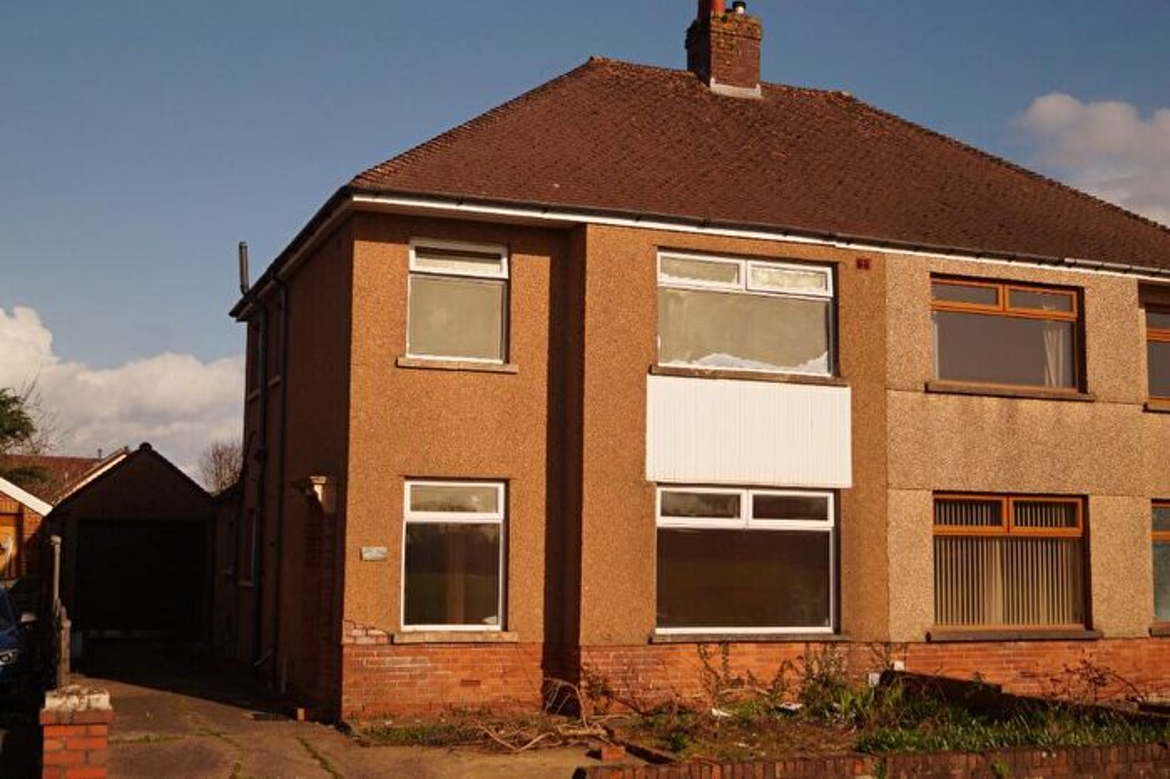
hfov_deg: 46.4
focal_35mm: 42
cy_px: 390
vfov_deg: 31.9
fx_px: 1364
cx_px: 585
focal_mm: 28
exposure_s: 1/2000
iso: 100
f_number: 4.5
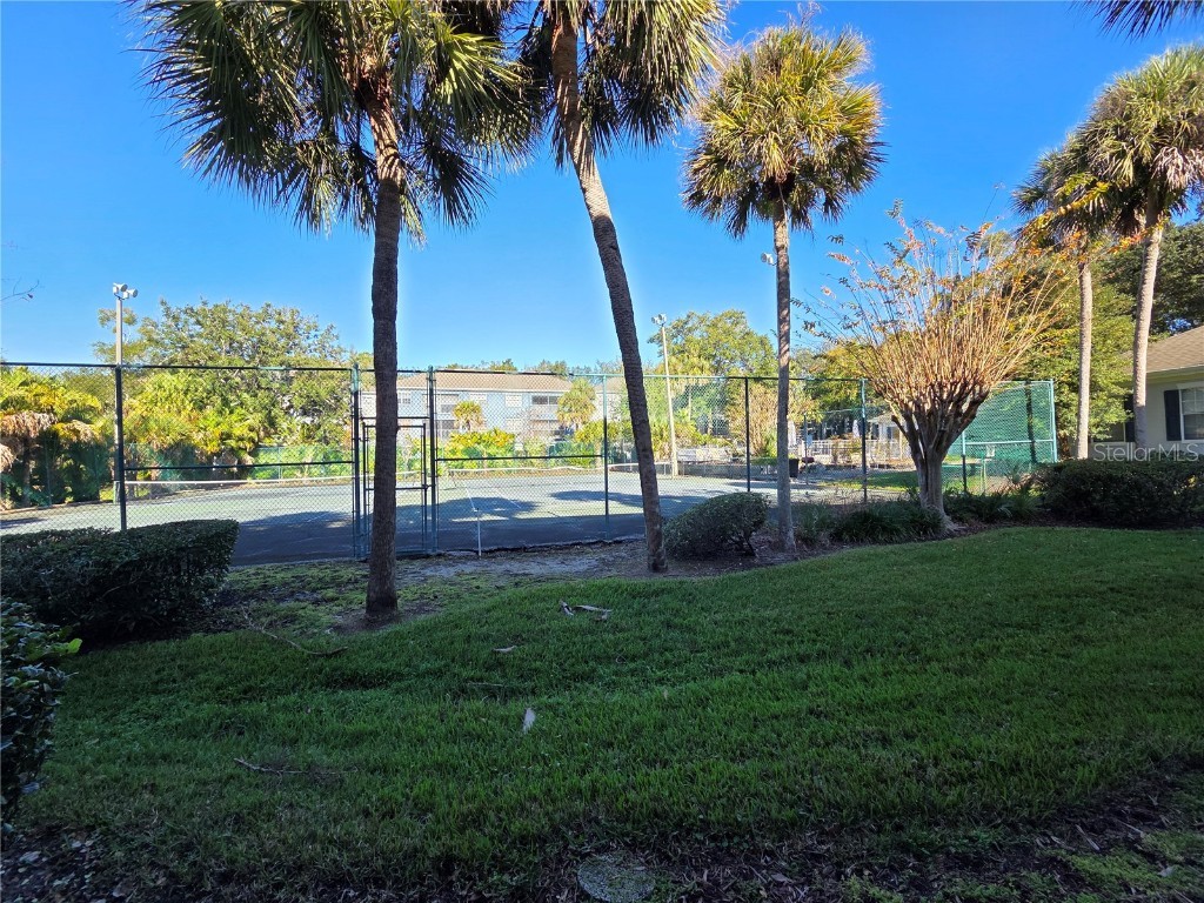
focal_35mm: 13
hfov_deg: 106.2
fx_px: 452
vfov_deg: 89.9
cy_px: 452
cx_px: 602
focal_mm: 2.2
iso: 50
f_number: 2.2
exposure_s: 1/661
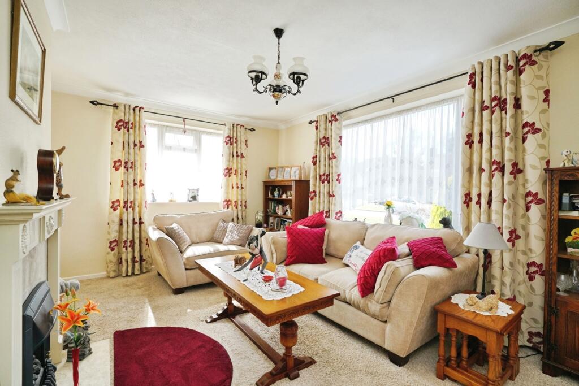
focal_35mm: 16
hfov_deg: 96.7
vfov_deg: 73.8
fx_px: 257
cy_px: 193
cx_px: 290
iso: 1250
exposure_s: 1/250
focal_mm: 16
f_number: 7.1
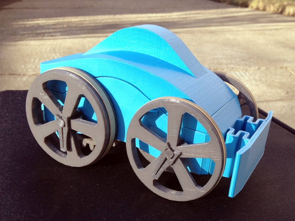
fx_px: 298
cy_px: 110
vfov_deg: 40.7
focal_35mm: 35
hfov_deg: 52.6
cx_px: 148
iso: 50
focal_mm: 4.28
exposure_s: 1/249
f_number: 2.4
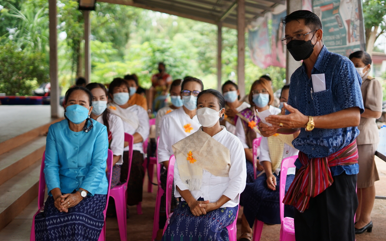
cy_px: 116
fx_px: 547
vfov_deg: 24.9
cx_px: 191
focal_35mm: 52
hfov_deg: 38.9
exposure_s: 1/3200
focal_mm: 50
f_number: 1.8
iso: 400
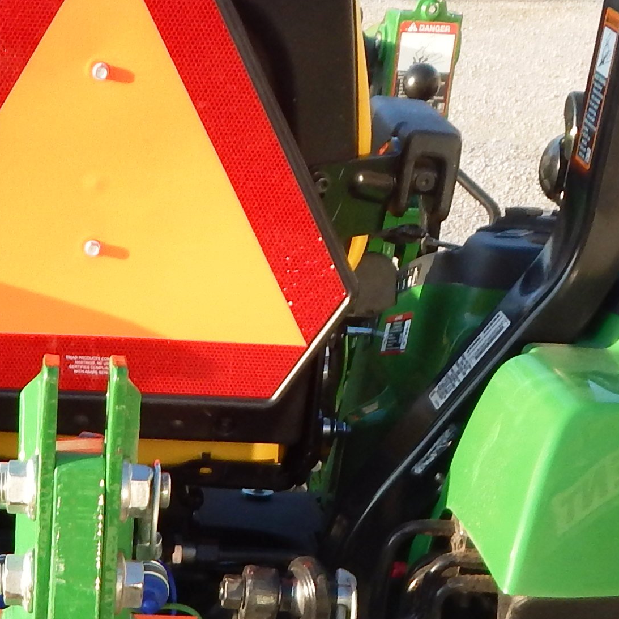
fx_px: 1659
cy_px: 722
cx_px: 28
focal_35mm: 82
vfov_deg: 20.0
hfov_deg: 20.6
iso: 125
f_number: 3
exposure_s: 1/320
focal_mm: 4
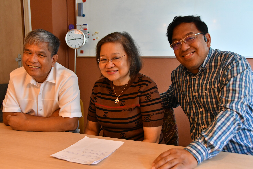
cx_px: 126
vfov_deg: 36.9
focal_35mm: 36
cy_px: 84
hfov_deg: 53.1
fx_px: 253
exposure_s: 1/125
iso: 3200
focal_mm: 24
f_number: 5.6
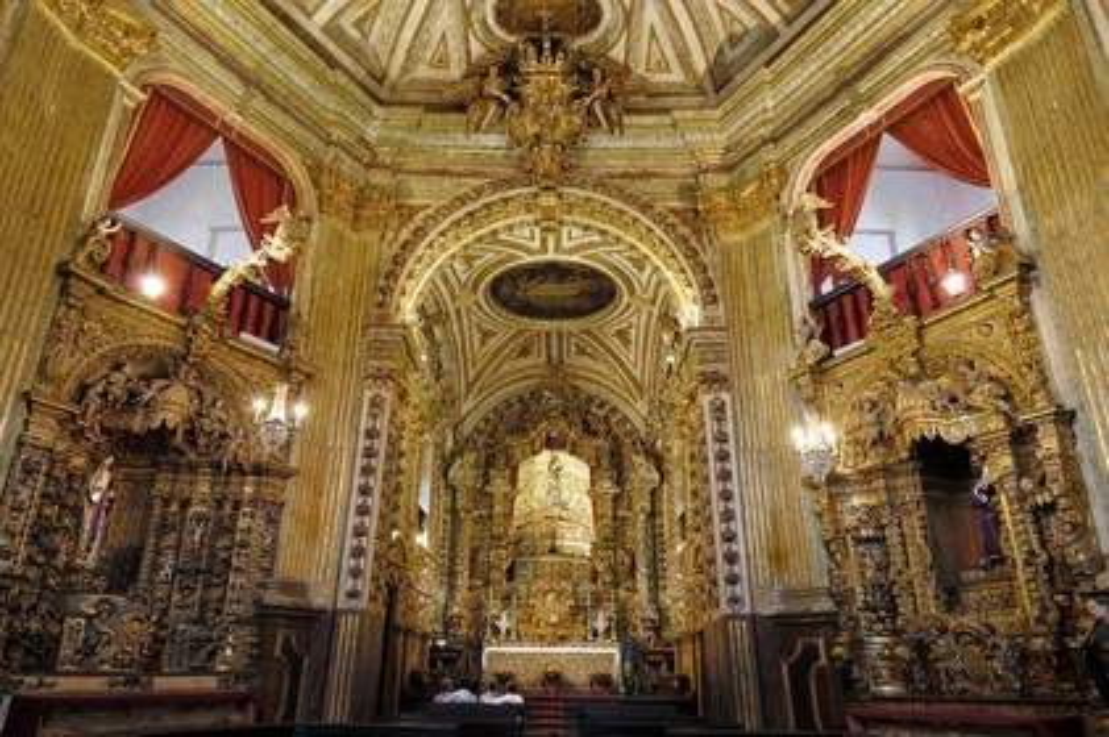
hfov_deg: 81.2
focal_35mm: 21
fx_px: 646
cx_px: 554
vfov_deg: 59.4
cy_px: 368
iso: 100
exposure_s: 1.3
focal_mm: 14
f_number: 8
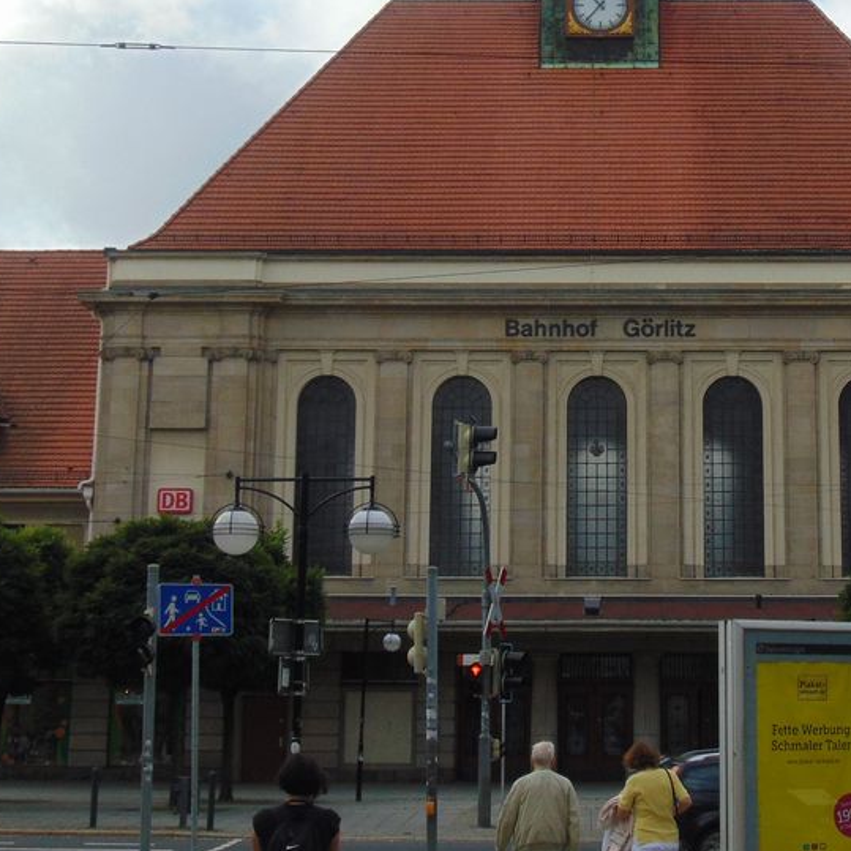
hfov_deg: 24.4
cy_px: 317
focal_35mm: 70
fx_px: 1947
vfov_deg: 24.6
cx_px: 613
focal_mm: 6.9
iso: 80
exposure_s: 1/200
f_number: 8.5
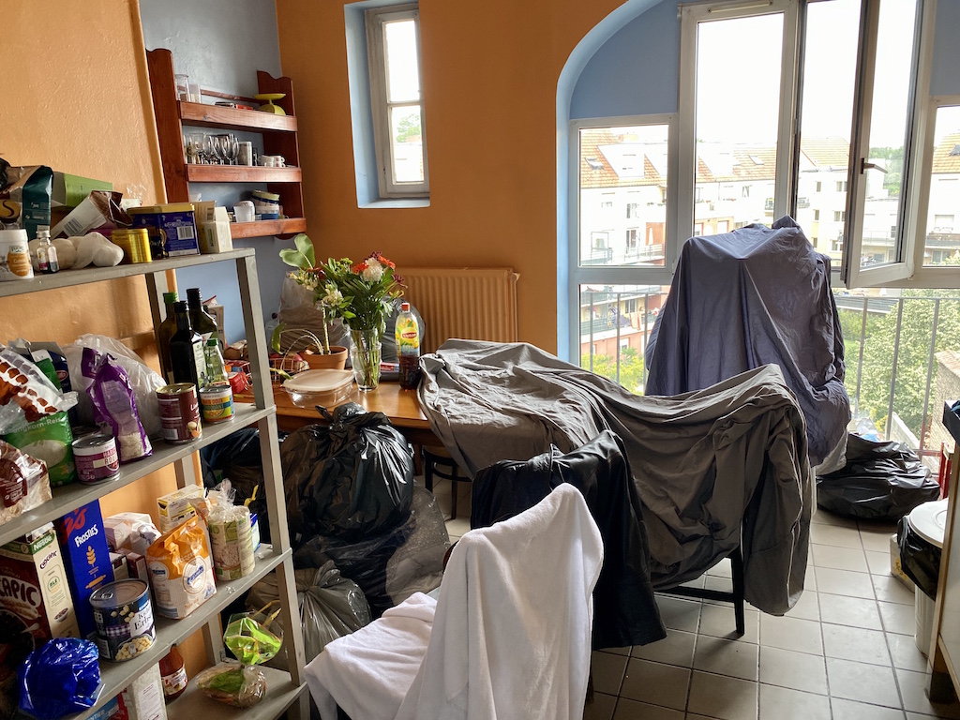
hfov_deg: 67.3
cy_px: 360
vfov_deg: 53.1
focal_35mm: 26
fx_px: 721
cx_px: 480
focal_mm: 4.25
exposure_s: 1/121
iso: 125
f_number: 1.8
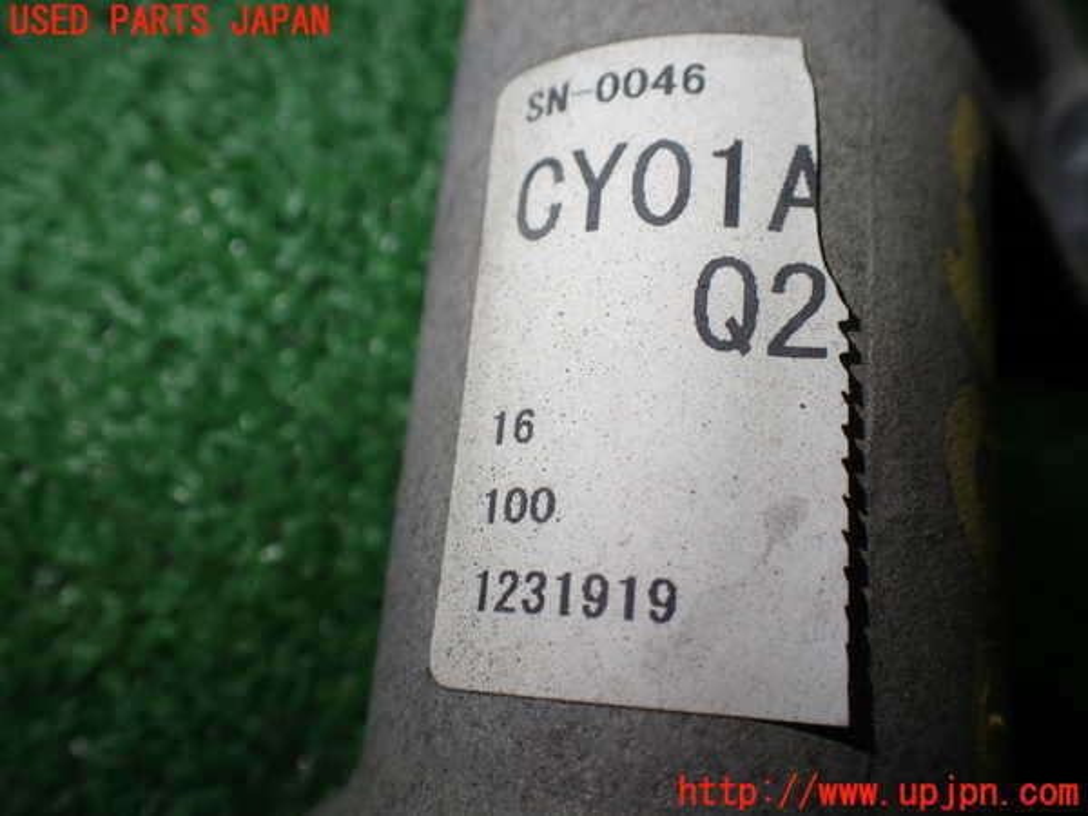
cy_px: 408
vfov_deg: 46.8
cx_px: 544
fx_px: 943
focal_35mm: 30
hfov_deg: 60.0
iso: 100
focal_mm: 5.4
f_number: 2.3
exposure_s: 1/125
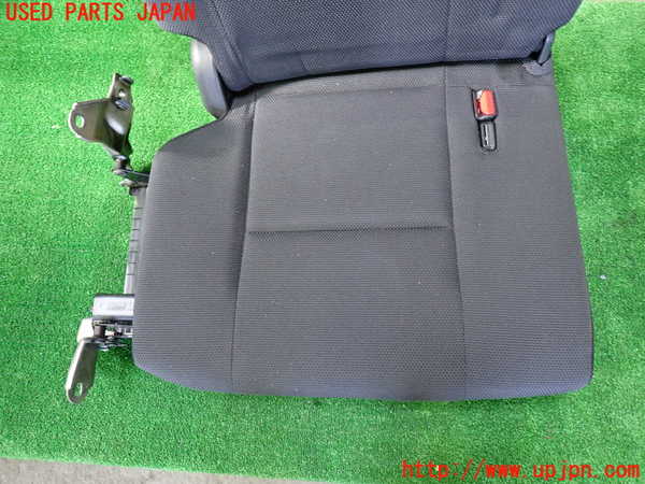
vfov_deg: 54.9
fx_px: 466
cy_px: 242
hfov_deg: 69.4
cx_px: 322
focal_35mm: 25
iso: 500
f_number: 2
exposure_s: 1/30
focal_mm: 4.5
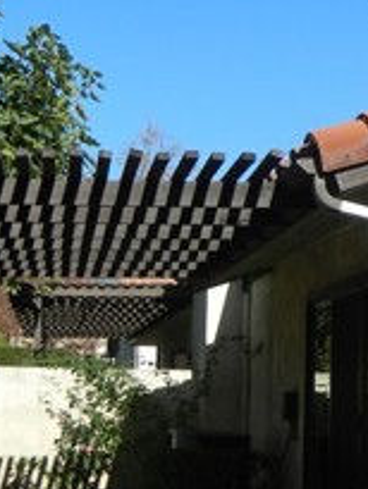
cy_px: 377
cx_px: -14
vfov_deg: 24.7
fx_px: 1104
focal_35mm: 78
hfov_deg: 18.4
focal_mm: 4.5
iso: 80
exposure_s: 1/800
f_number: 3.1
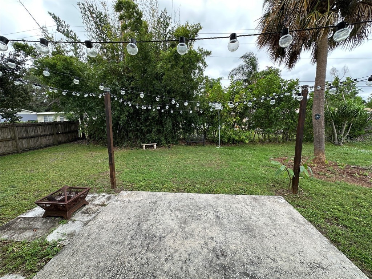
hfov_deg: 102.1
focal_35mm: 14
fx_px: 150
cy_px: 140
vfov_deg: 85.7
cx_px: 186
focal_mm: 2.22
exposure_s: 1/177
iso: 40
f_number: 2.2
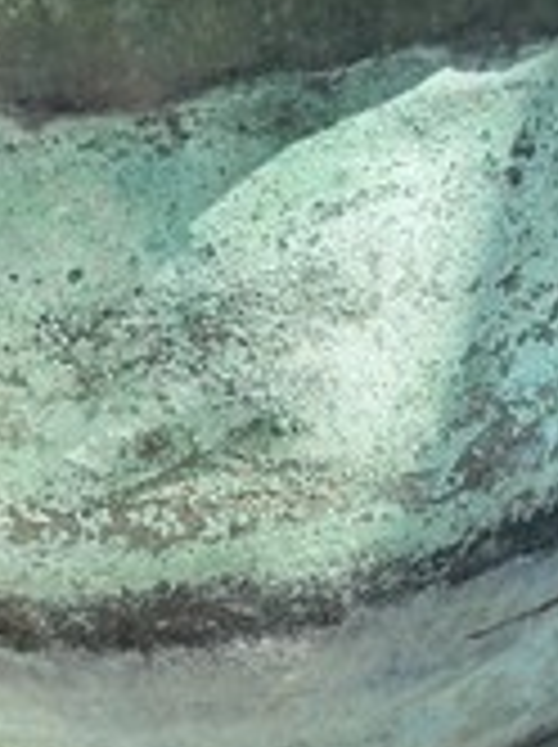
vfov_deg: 33.3
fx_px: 1250
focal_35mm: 58
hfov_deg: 24.9
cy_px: 351
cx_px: 423
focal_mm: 6.86
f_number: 1.78
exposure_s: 1/1241
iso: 80
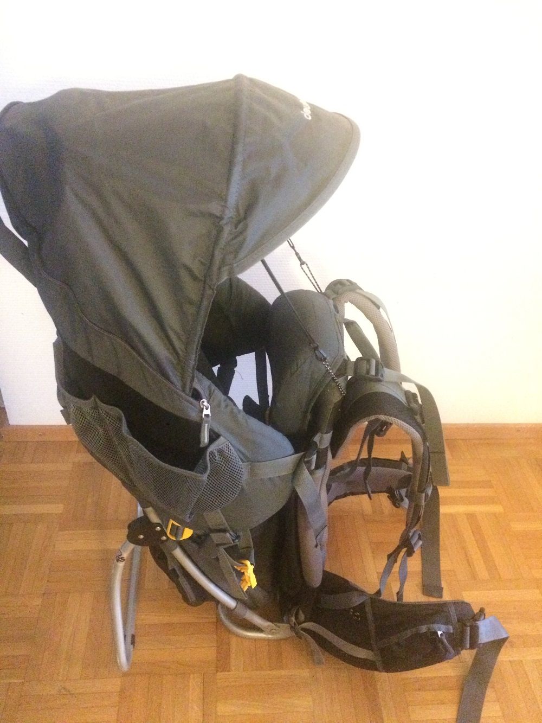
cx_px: 271
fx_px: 605
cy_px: 362
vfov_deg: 61.7
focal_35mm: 29
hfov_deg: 48.2
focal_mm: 4.15
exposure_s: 1/17
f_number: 2.2
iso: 1600
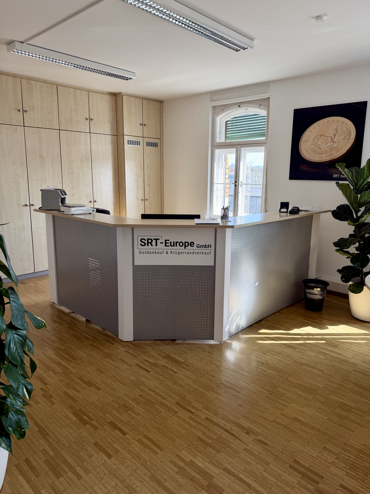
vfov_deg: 71.6
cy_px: 247
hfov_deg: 56.8
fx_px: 342
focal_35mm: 24
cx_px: 185
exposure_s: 1/187
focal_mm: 6.76
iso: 100
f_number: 1.78
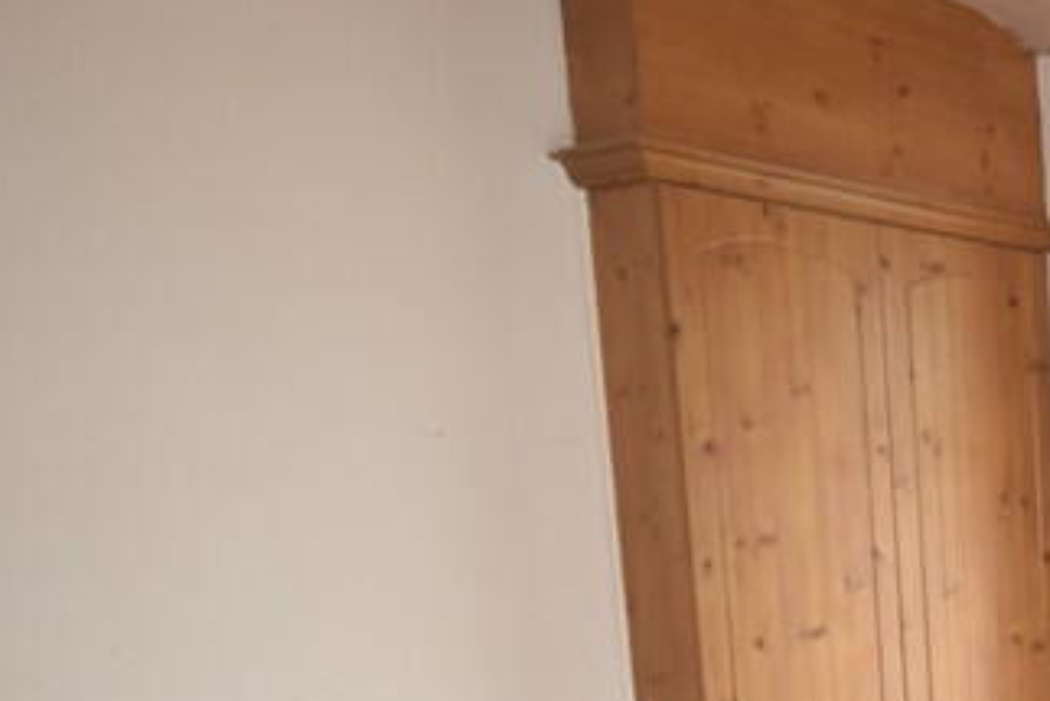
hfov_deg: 27.9
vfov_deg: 22.9
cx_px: 1467
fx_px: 1599
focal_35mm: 55
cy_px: 820
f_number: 5.6
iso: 800
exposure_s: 1/125
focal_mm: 11.5
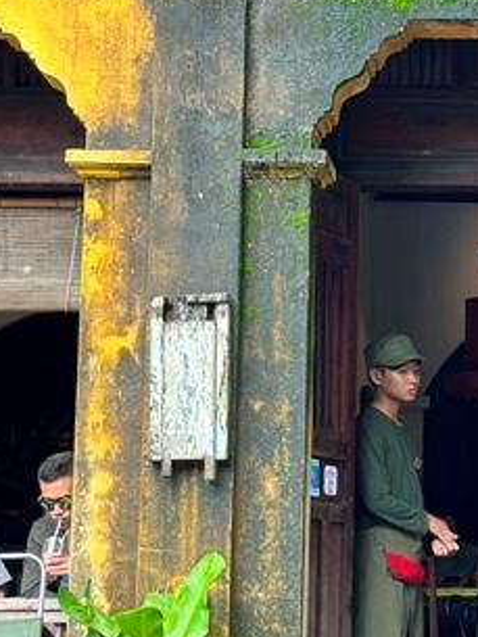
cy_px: 232
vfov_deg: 15.6
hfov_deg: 11.7
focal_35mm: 126
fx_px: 2318
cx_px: 457
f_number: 1.78
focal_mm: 6.86
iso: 80
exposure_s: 1/231
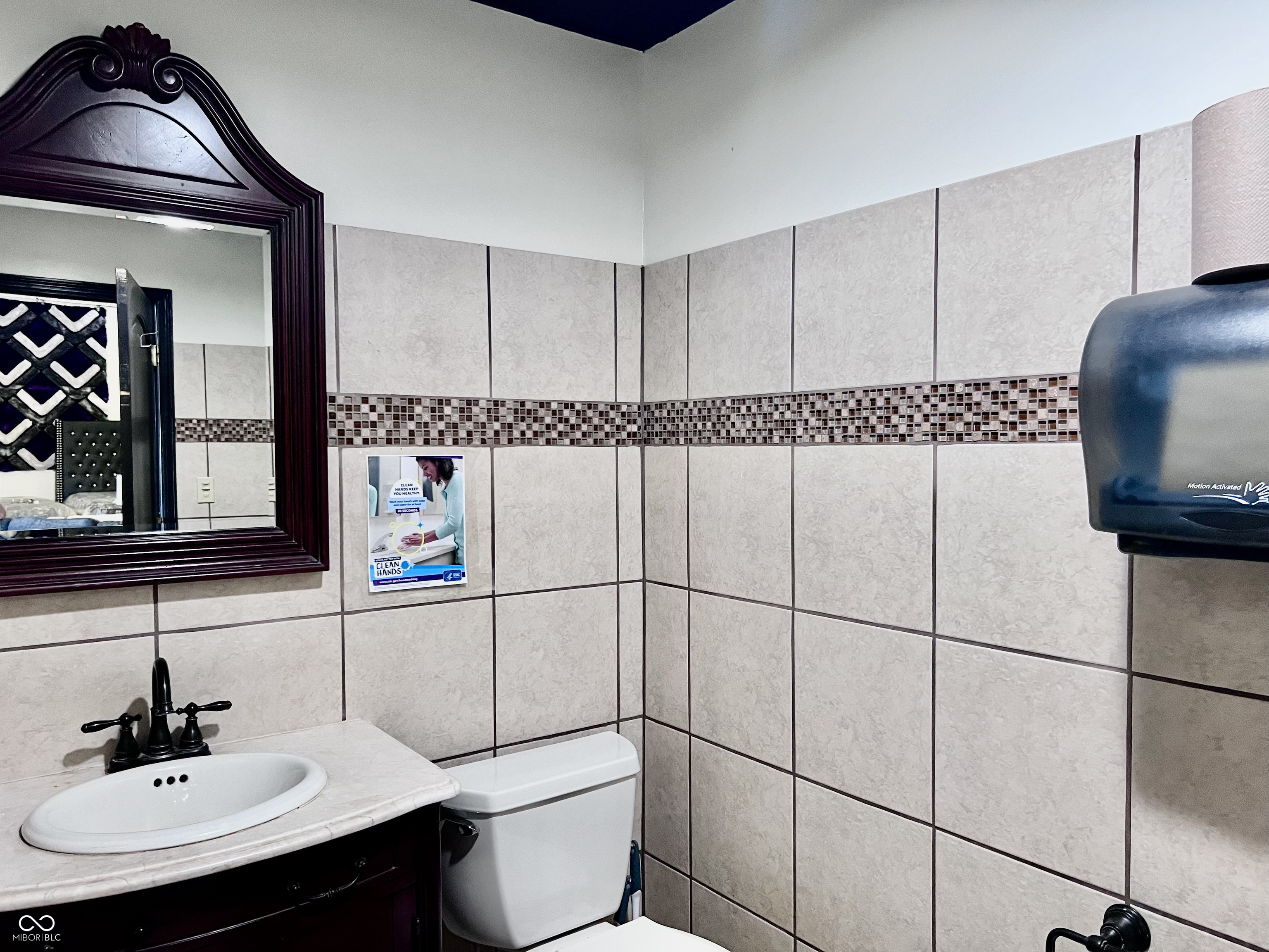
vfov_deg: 53.1
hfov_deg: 67.3
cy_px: 476
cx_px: 634
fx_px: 953
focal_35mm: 26
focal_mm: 5.7
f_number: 1.5
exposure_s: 1/60
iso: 320
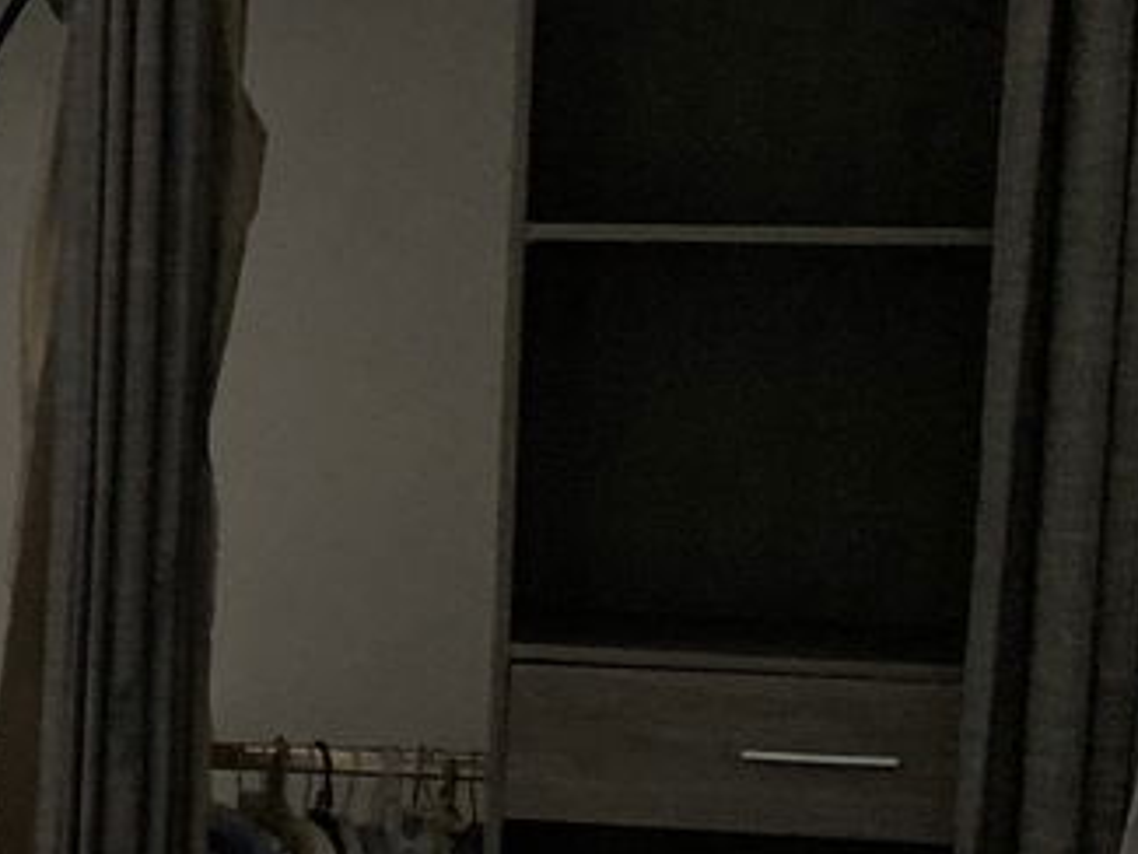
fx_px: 4210
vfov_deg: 11.5
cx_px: -1310
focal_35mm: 128
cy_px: 696
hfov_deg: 12.9
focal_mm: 4.25
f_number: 1.8
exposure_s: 1/68
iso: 125
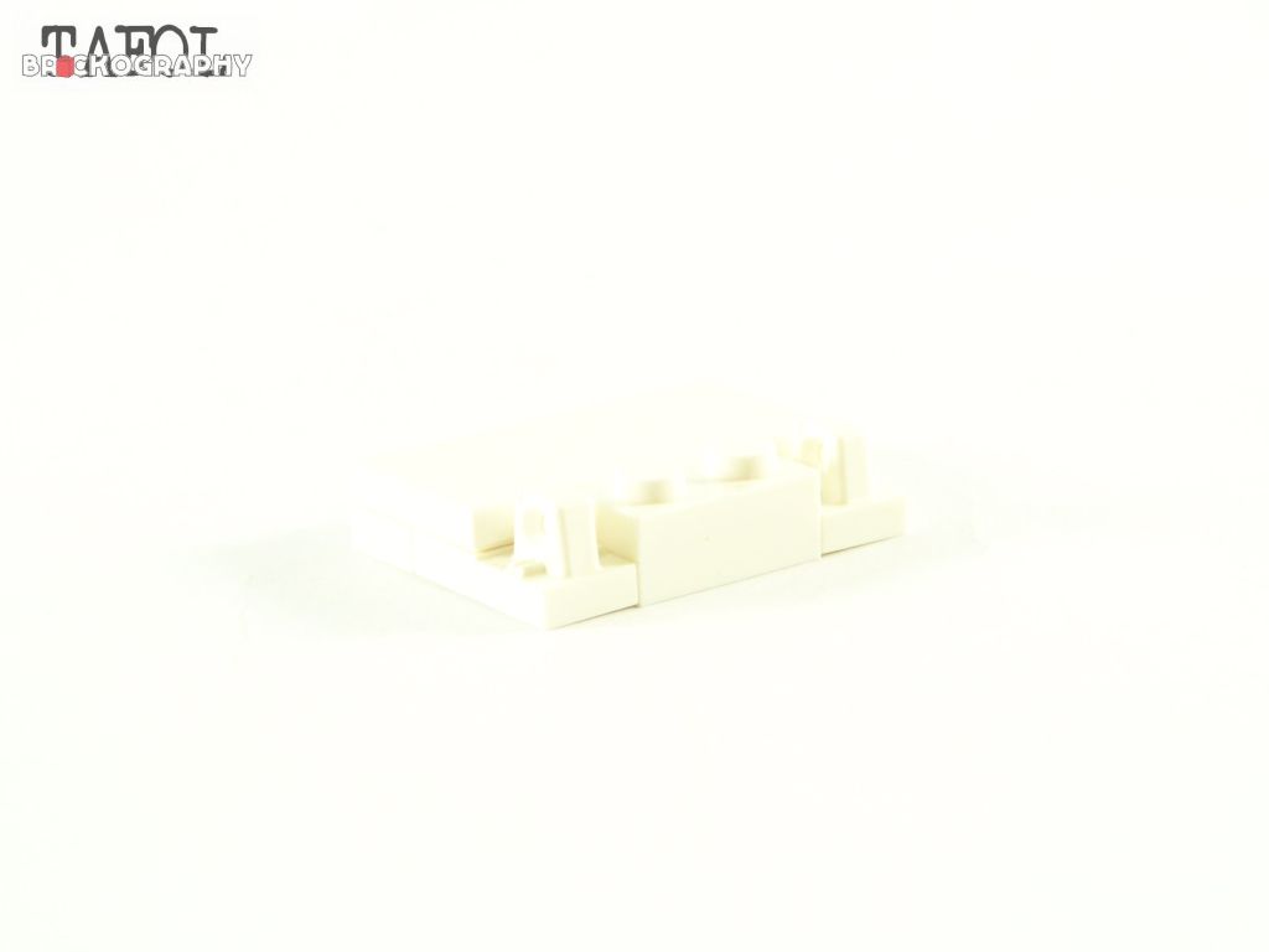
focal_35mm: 117
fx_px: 4289
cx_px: 634
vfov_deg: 12.7
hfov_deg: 16.8
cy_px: 476
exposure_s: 1/60
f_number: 3.6
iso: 400
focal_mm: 19.4
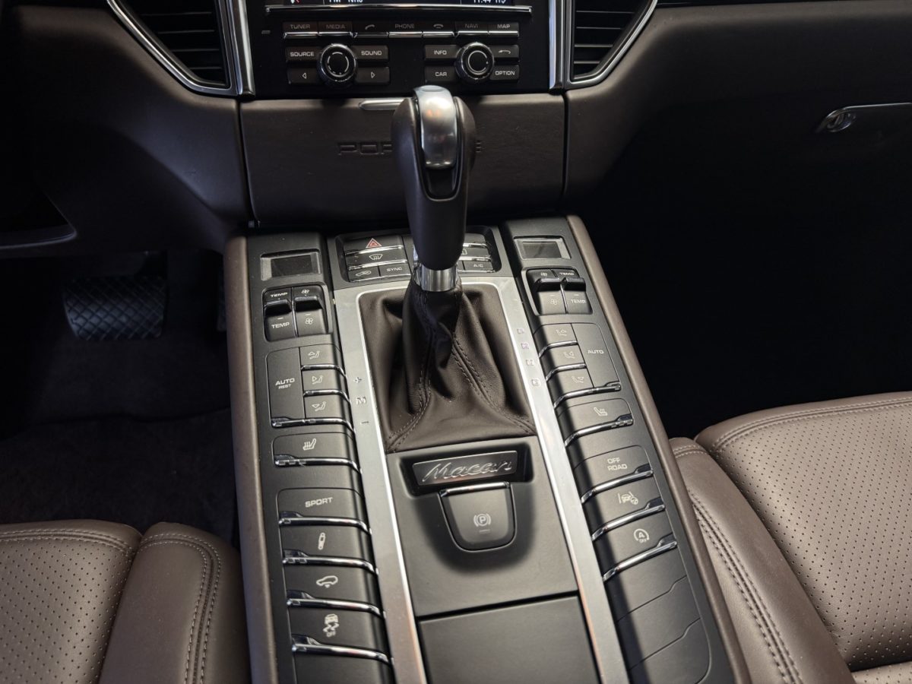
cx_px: 456
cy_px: 342
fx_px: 632
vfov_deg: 56.8
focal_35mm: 24
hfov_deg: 71.6
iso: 160
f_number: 1.78
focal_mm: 6.76
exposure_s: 1/90
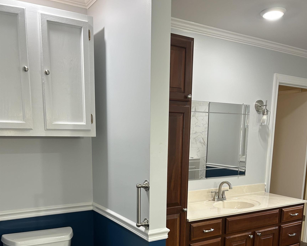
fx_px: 309
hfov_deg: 52.8
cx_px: 154
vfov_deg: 41.8
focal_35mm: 34
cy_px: 191
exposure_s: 1/60
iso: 64
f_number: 1.5
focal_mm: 5.7
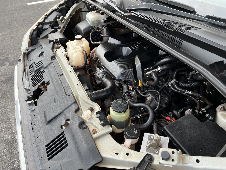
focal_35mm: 26
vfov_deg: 53.1
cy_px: 85
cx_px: 113
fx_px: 170
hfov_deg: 67.3
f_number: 1.5
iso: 50
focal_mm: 5.7
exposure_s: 1/394
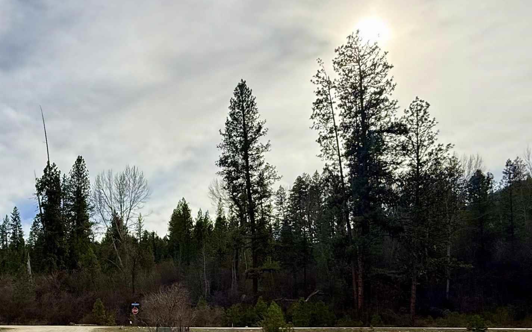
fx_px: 464
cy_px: 309
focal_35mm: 32
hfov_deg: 56.9
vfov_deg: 36.5
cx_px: 137
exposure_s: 1/3460
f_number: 2.2
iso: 80
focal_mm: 2.22
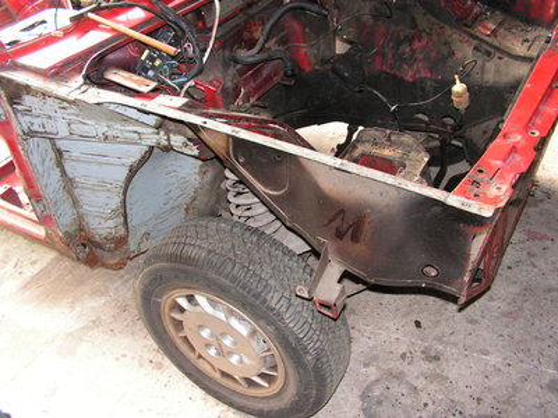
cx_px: 279
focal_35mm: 36
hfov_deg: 51.4
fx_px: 580
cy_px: 209
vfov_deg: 39.7
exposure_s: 1/40
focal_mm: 6
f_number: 3.2
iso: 200
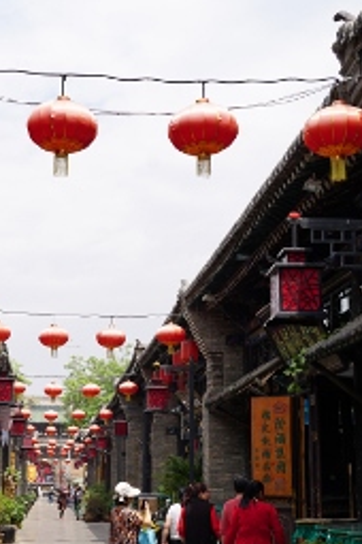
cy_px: 380
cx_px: 95
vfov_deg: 30.2
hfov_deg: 20.5
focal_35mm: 66
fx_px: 995
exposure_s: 1/160
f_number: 10
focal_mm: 28
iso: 100
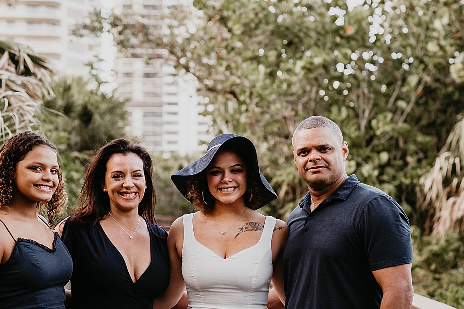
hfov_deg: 25.6
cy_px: 203
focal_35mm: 79
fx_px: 1018
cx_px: 183
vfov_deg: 17.2
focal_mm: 50
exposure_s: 1/250
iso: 320
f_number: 2.5
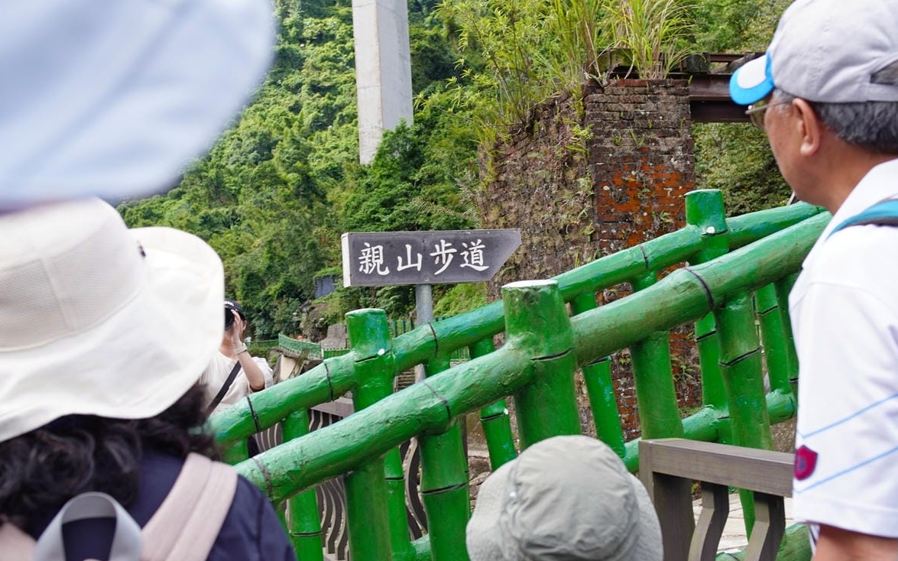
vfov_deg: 25.1
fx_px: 1261
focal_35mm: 52
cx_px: 443
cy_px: 280
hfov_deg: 39.2
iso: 100
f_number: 5
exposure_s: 1/125
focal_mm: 33
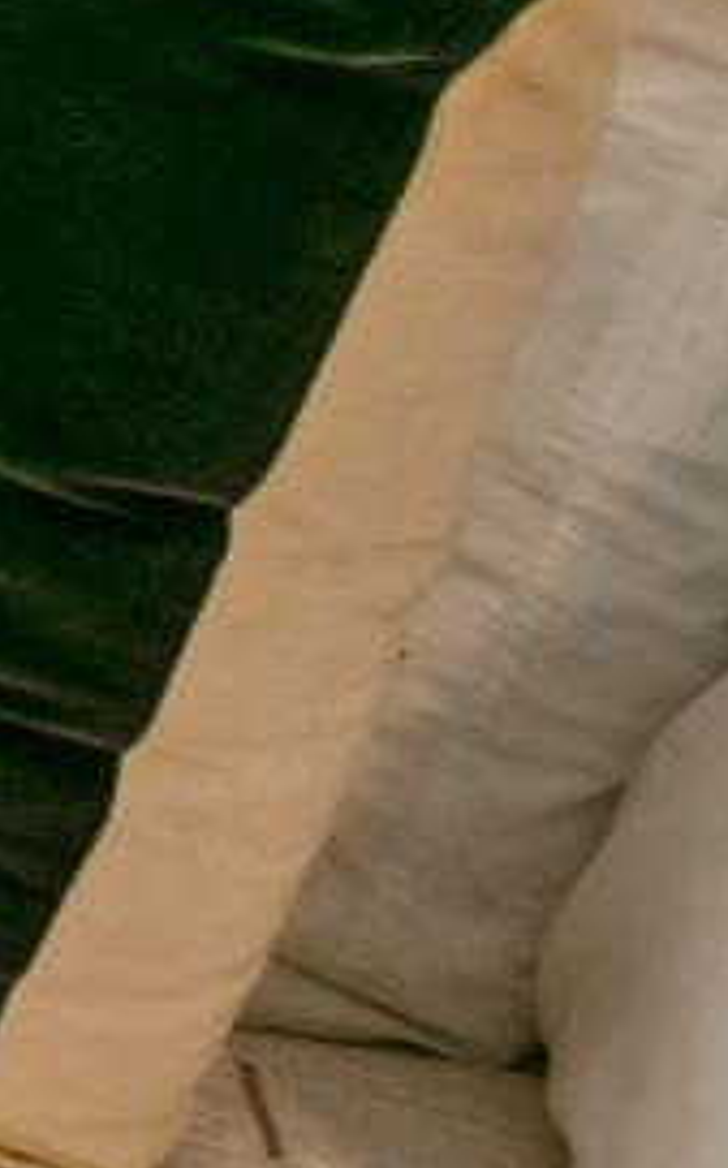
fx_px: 2512
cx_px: -2361
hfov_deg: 7.7
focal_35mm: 79
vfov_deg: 21.1
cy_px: -700
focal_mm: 14
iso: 64
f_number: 16
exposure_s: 1/2
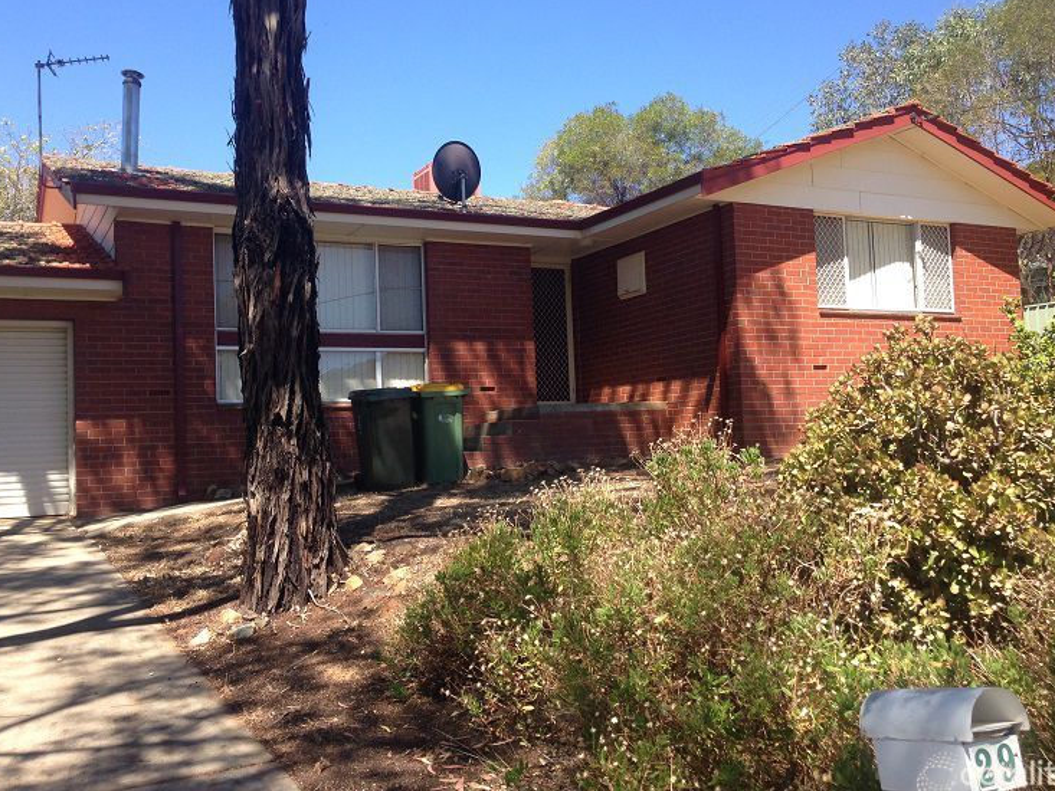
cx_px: 537
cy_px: 394
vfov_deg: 39.7
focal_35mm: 36
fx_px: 1097
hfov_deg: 51.3
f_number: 2.4
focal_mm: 4.12
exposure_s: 1/602
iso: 50
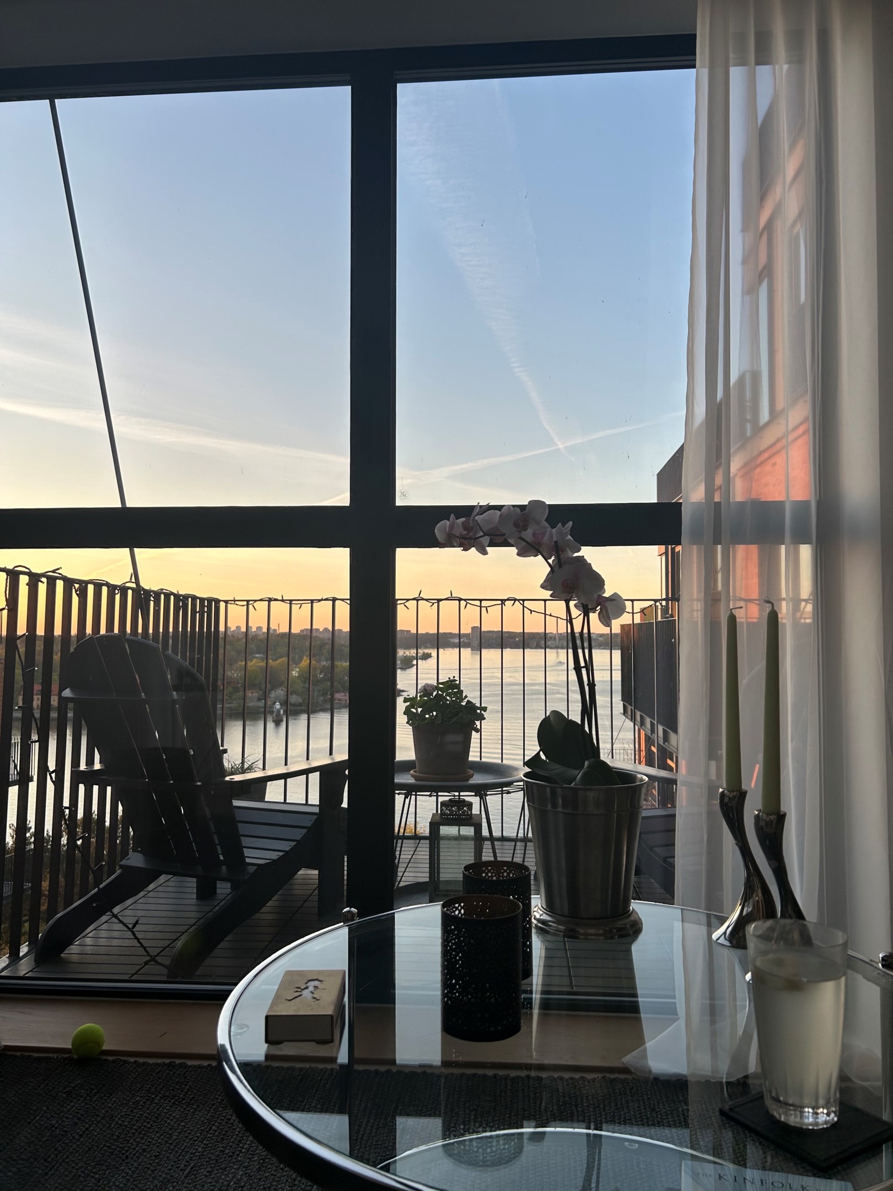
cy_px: 596
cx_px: 446
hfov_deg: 53.1
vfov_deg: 67.3
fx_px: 894
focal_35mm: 26
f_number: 1.5
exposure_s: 1/466
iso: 50
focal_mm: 5.7
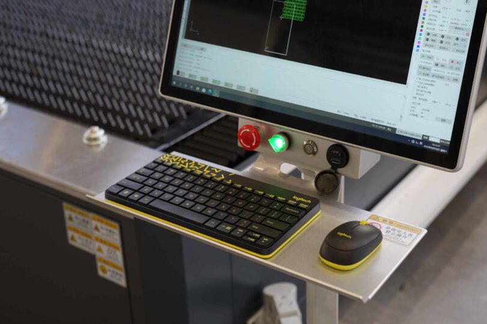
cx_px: 322
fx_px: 744
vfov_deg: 24.4
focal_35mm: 55
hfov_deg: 35.9
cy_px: 87
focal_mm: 37
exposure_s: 1/40
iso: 100
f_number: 2.8
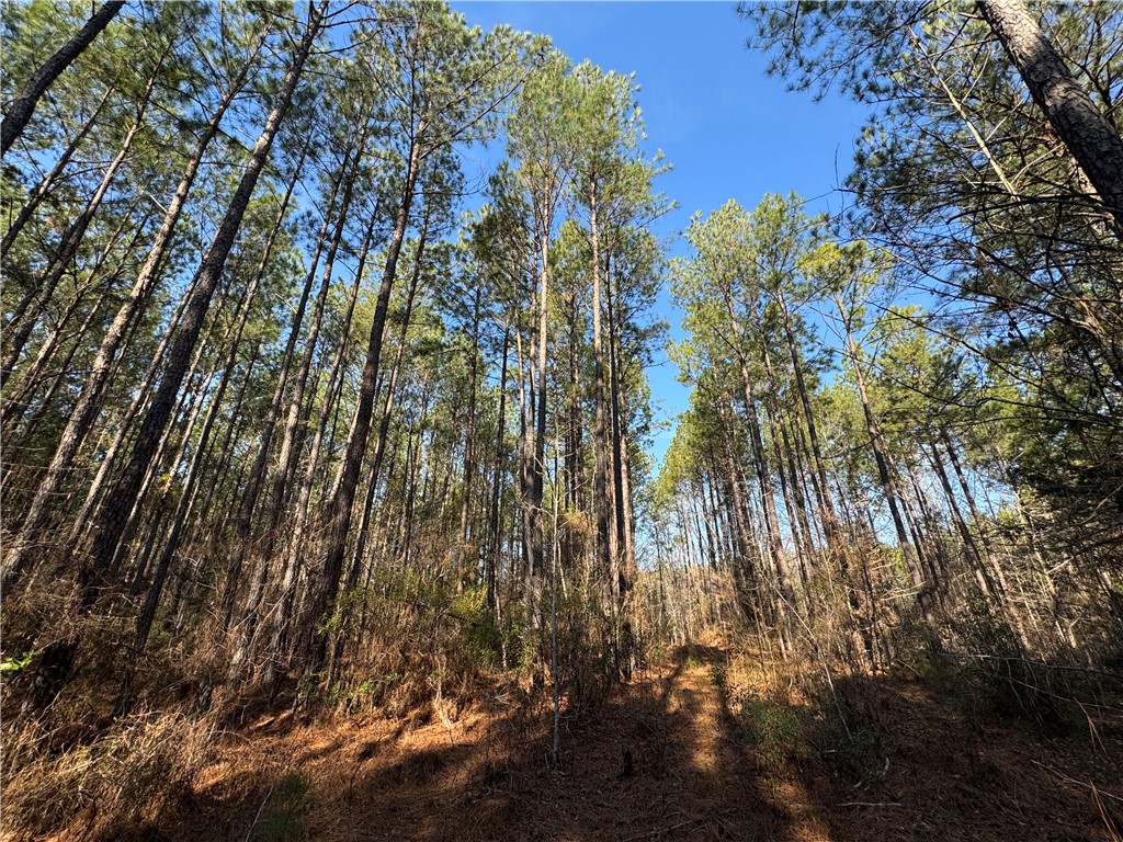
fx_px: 454
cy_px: 421
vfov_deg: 85.7
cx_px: 562
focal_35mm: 14
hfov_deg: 102.1
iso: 50
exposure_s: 1/505
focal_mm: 2.22
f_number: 2.2
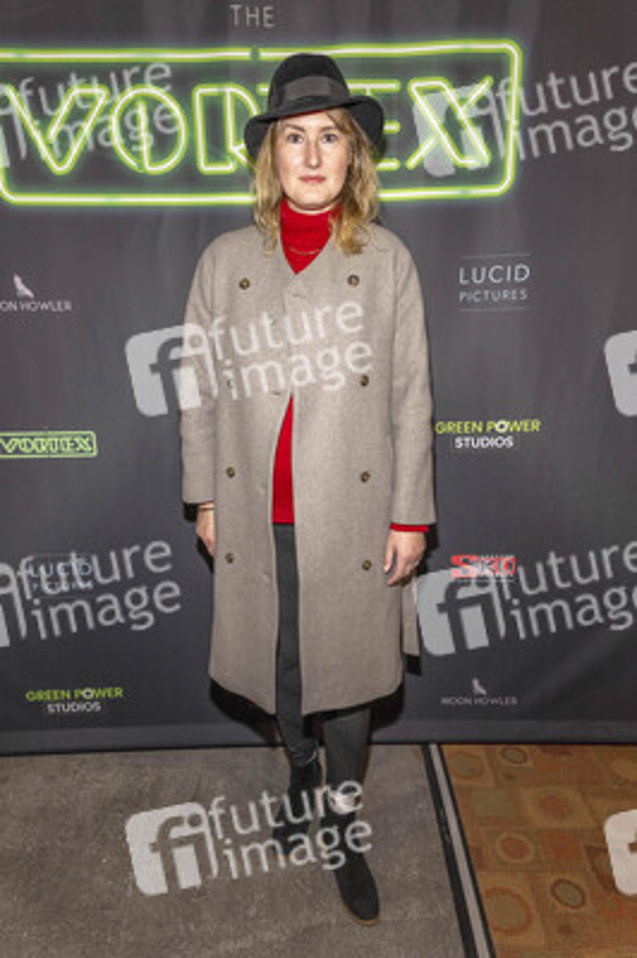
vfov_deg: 73.8
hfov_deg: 53.1
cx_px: 318
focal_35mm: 24
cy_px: 479
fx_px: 638
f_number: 5.6
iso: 800
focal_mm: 24
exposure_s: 1/200
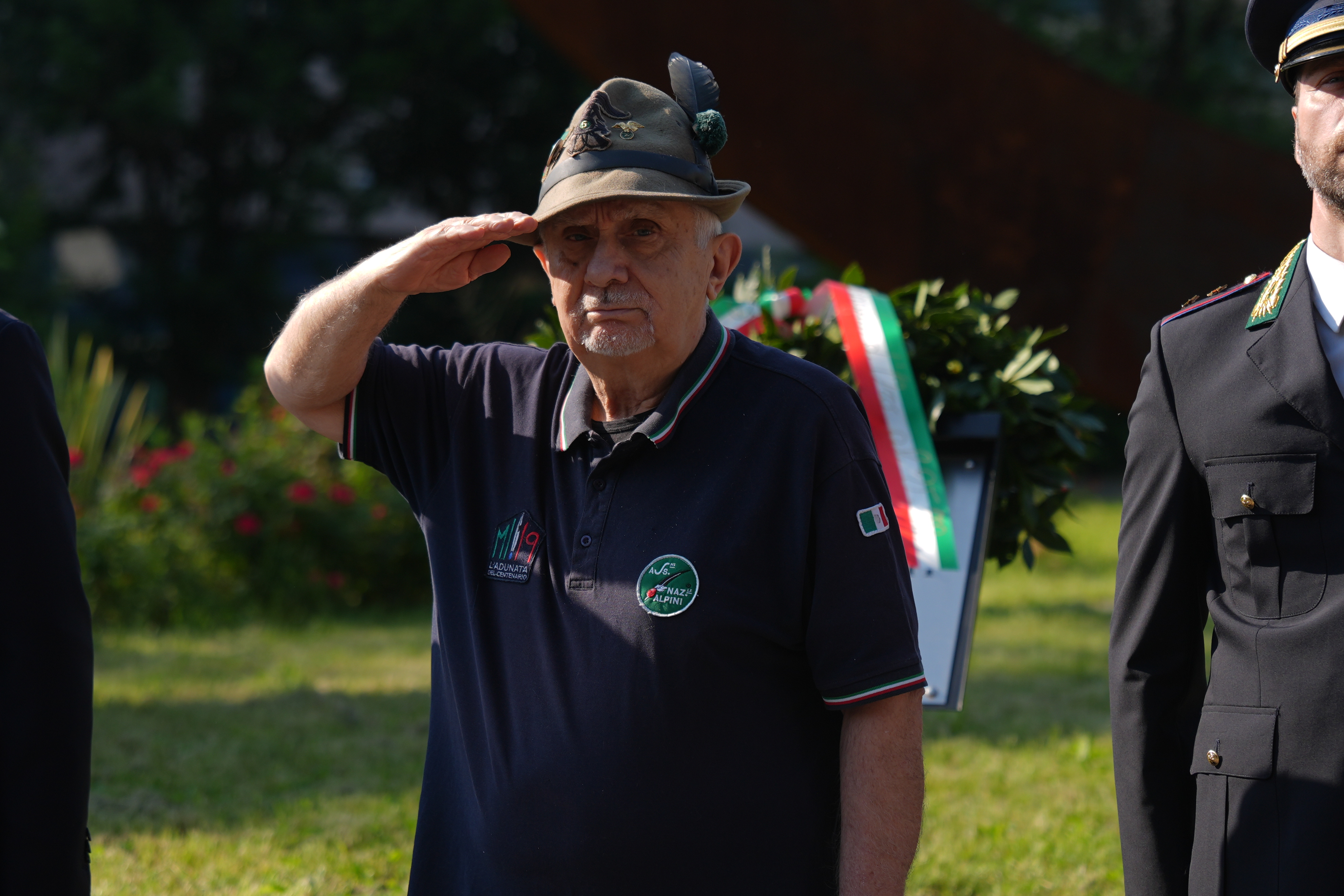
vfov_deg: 12.9
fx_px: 3957
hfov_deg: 19.2
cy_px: 324
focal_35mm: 106
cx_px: 453
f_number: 2.8
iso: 160
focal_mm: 70
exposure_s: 1/2000
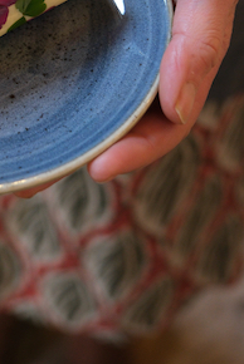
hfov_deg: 13.8
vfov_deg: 20.5
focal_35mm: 97
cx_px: -23
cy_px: 24
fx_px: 984
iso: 1250
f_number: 2.8
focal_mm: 29
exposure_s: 1/40
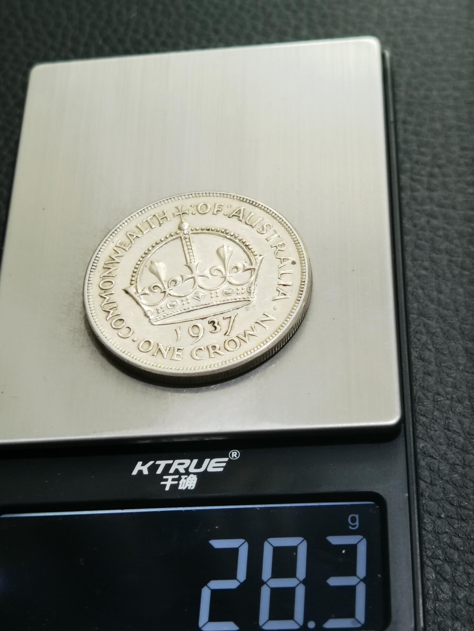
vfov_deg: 30.7
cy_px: 316
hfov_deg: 23.3
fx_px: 1150
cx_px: 237
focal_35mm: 63
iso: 100
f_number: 1.9
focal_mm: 6.67
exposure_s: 1/100
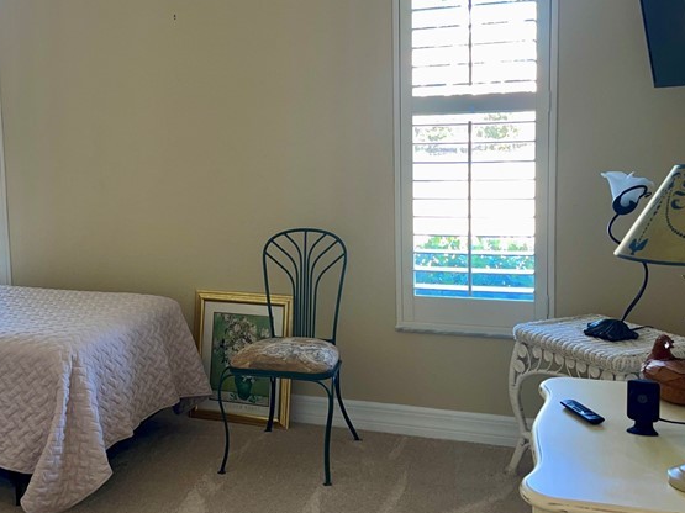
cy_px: 216
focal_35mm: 48
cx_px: 217
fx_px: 950
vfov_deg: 30.2
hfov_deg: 39.1
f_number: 1.6
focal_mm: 5.1
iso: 32
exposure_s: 1/17
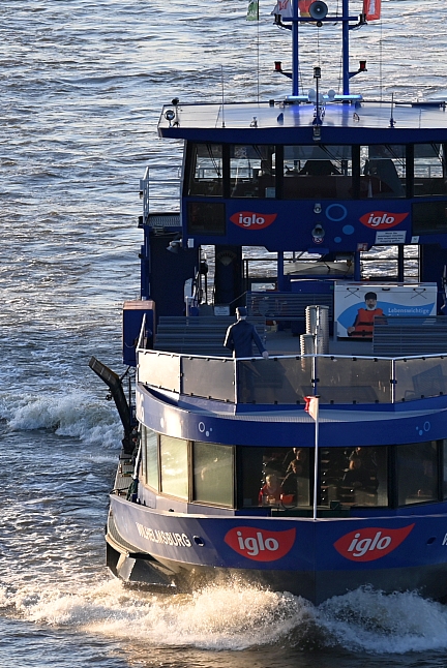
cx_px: 305
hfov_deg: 3.5
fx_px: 7359
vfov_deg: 5.2
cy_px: 259
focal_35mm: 396
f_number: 5.6
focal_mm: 250
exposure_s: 1/250
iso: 125
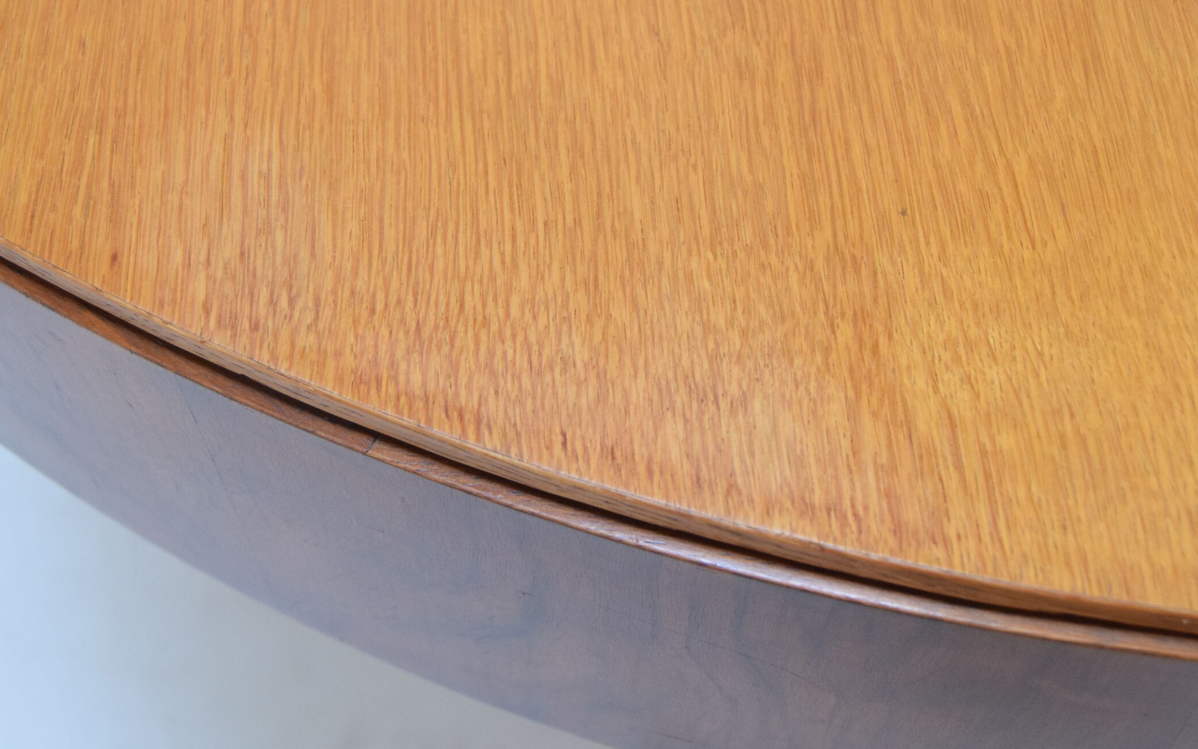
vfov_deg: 22.7
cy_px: 299
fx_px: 1861
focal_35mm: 57
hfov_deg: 35.7
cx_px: 643
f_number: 4.5
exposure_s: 1/80
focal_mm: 26
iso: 1600
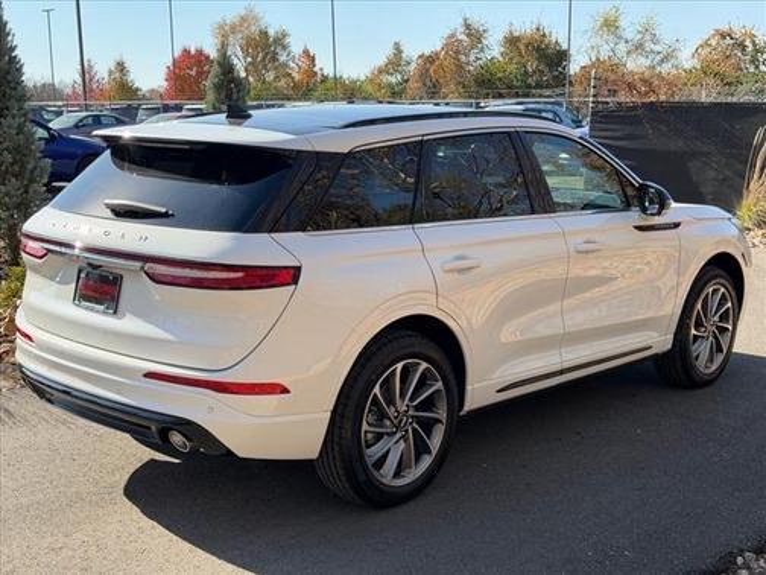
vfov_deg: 30.3
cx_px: 383
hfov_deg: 39.7
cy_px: 288
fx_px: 1062
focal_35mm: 48
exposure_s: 1/2033
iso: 80
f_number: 1.78
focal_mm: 6.76
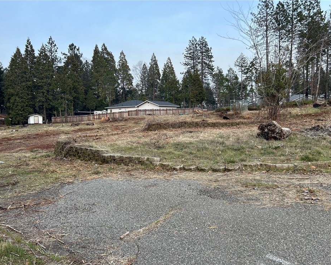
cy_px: 137
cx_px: 169
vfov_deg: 51.5
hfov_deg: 62.2
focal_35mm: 28
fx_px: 274
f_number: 1.5
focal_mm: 5.7
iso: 50
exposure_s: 1/395
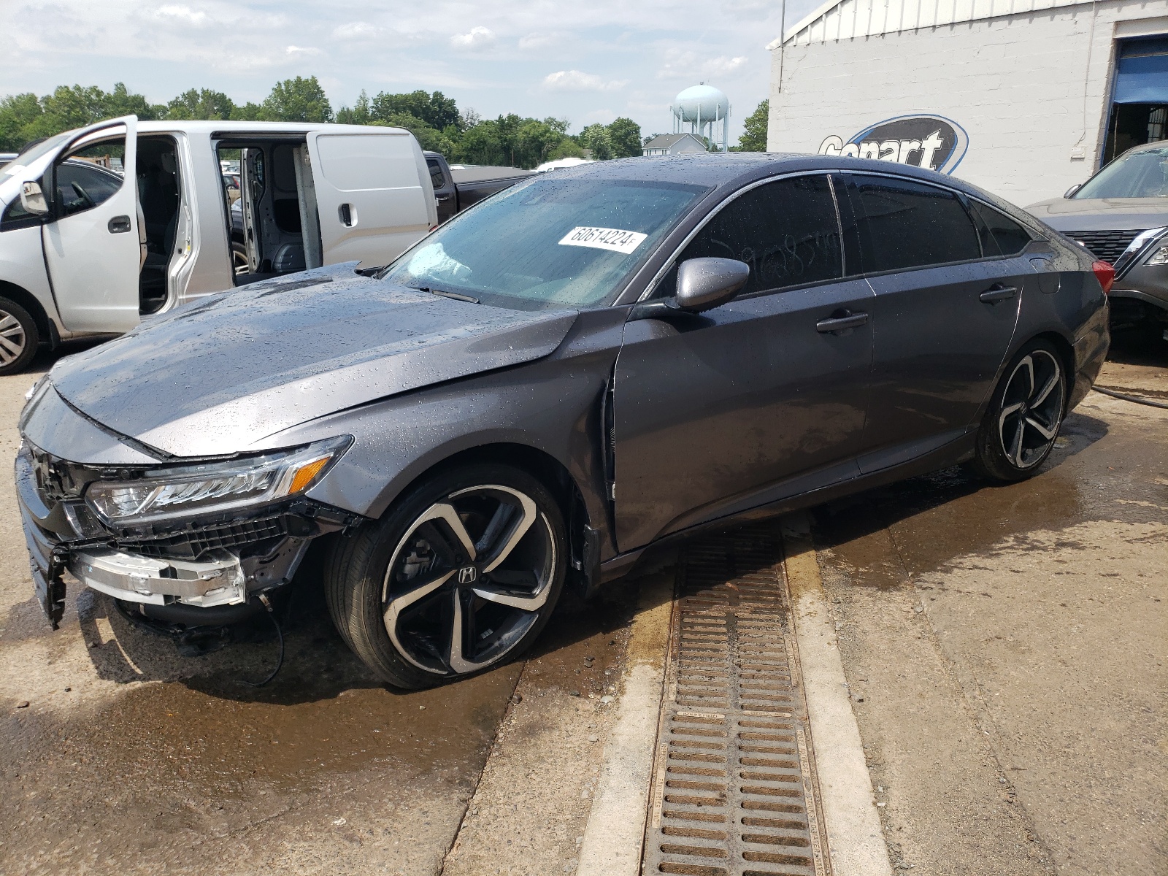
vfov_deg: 53.1
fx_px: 877
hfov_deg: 67.3
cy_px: 438
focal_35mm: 26
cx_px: 584
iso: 50
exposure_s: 1/2500
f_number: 1.5
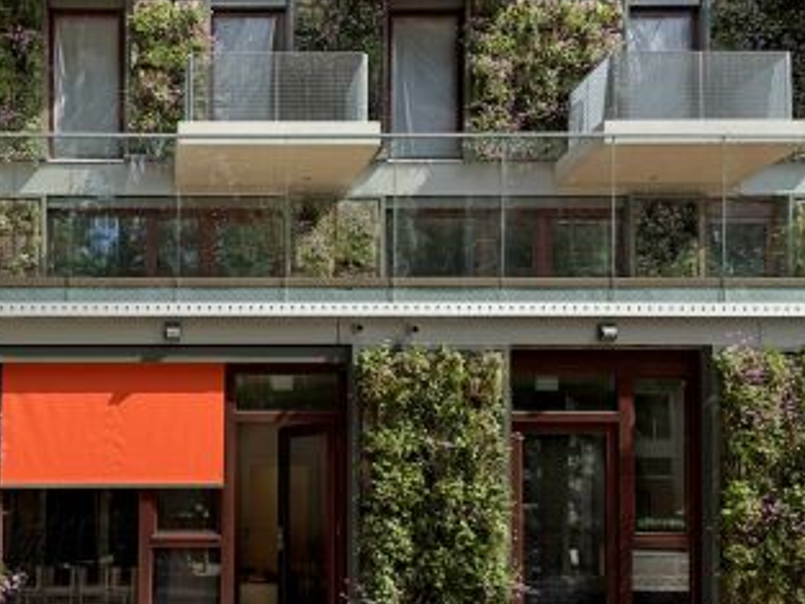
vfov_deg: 31.3
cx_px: 260
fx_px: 1070
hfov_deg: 40.6
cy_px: 208
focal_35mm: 46
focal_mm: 6.9
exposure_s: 1/3058
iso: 100
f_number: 1.8
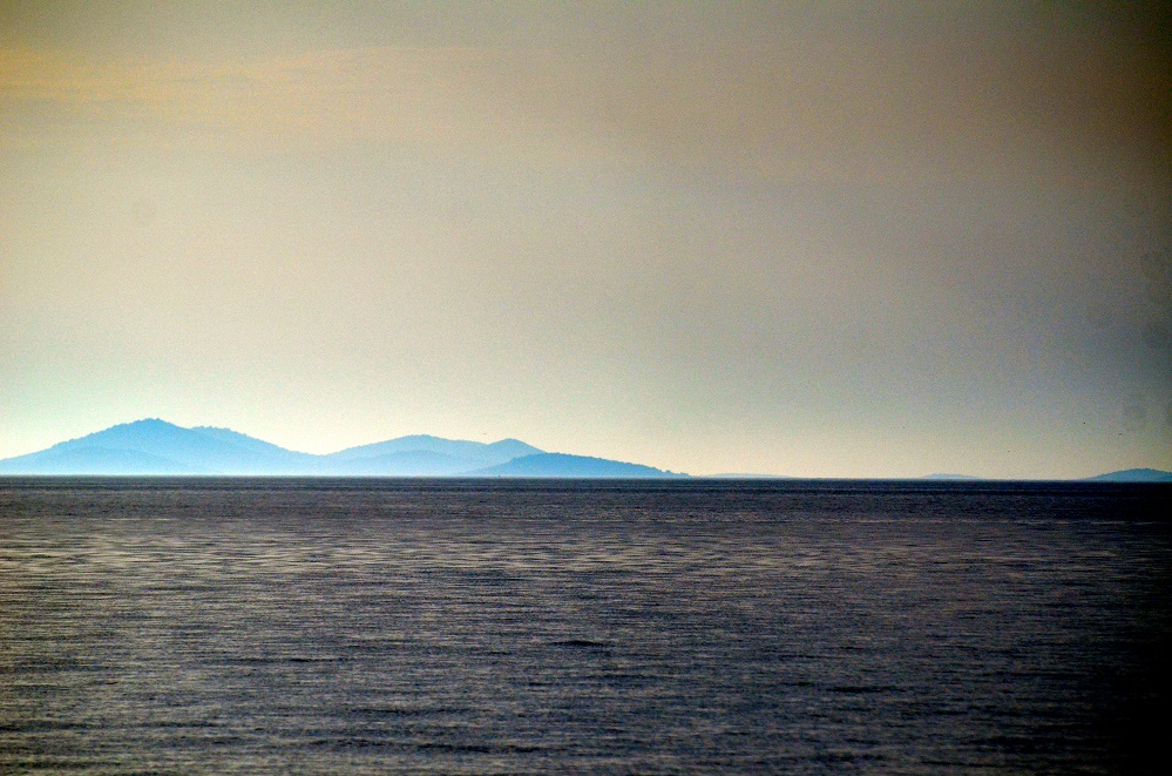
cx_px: 586
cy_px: 388
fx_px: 9500
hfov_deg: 7.1
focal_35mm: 292
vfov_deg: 4.7
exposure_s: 1/6400
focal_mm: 195
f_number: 5.3
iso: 800
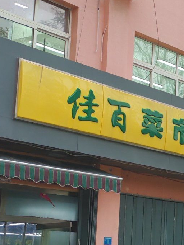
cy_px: 140
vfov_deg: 18.2
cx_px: 363
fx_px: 766
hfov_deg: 12.2
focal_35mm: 108
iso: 80
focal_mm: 5.52
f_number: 1.95
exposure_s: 1/100
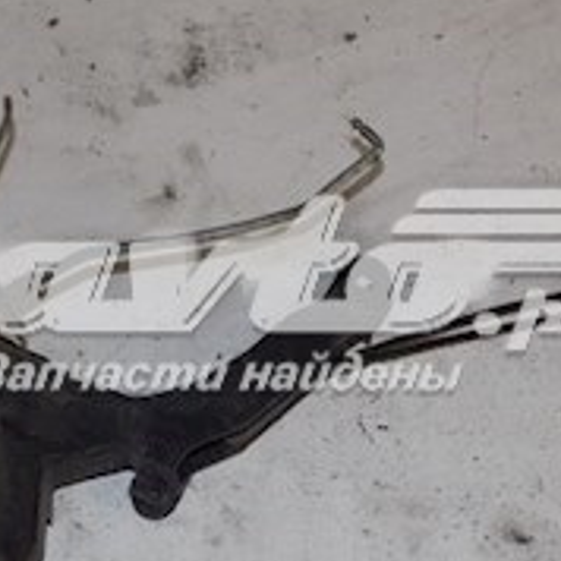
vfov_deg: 23.7
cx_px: 337
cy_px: 284
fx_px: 1338
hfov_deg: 23.6
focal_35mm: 73
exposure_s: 1/30
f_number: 3.1
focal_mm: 4
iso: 200
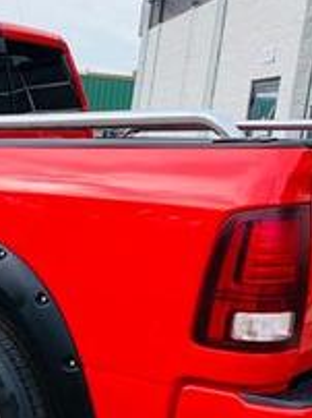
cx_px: -25
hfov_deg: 21.5
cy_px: 281
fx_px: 783
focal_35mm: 65
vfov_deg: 29.6
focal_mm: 4.25
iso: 25
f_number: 1.8
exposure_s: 1/789
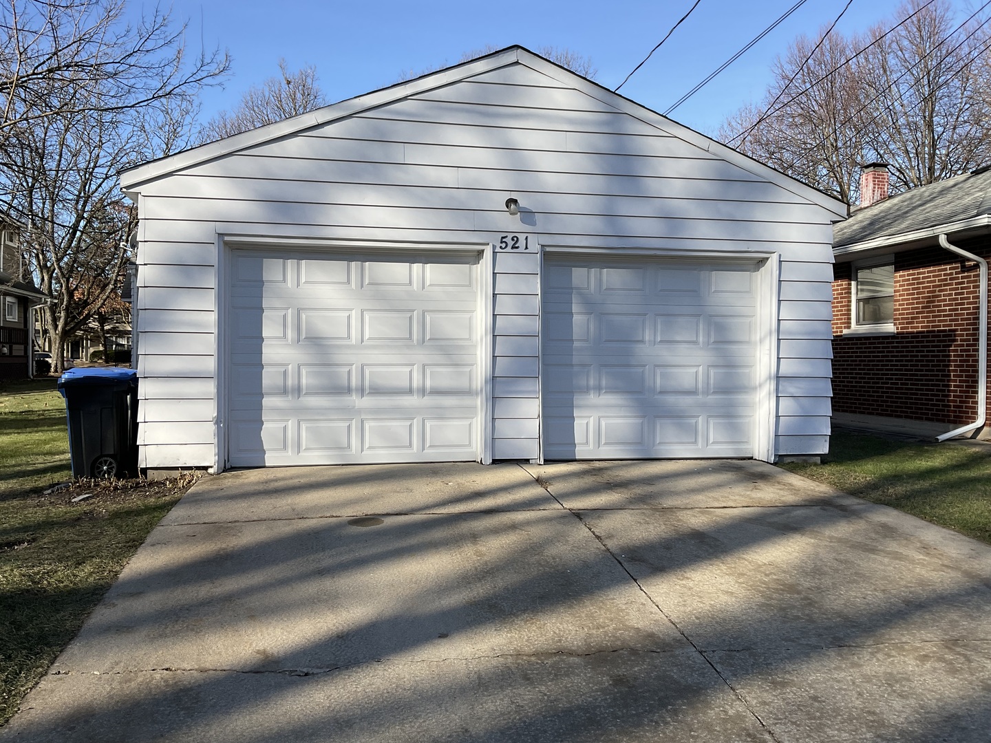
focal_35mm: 29
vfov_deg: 48.2
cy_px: 372
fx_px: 830
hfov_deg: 61.7
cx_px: 496
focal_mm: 3
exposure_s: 1/1311
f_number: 1.8
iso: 16
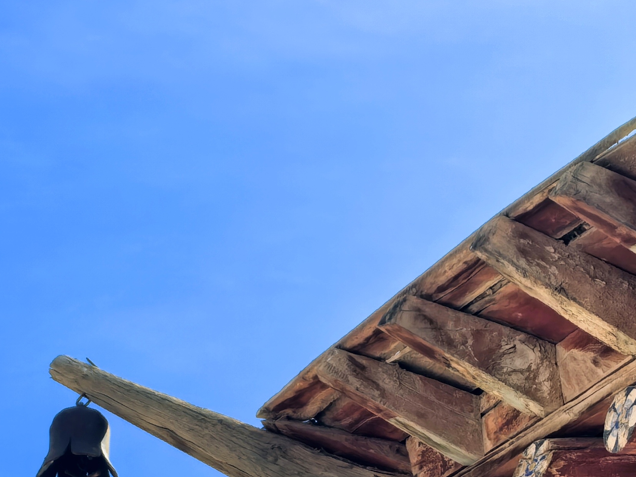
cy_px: 396
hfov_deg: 11.7
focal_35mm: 169
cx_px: 413
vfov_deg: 8.8
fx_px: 3105
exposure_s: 1/1667
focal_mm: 5.75
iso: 50
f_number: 2
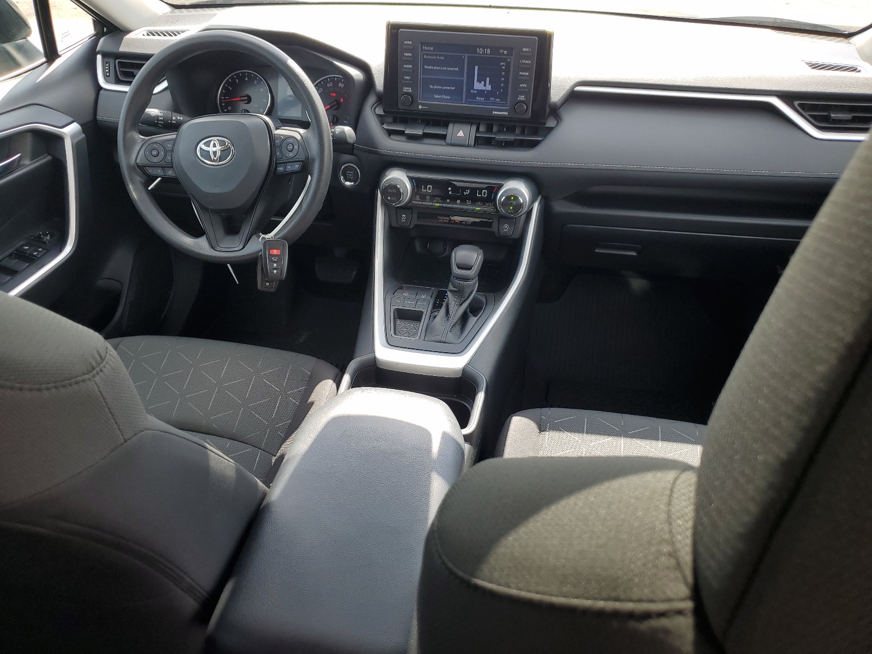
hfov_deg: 67.3
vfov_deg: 53.1
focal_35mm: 26
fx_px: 655
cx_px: 436
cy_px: 327
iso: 50
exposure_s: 1/370
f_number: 1.5
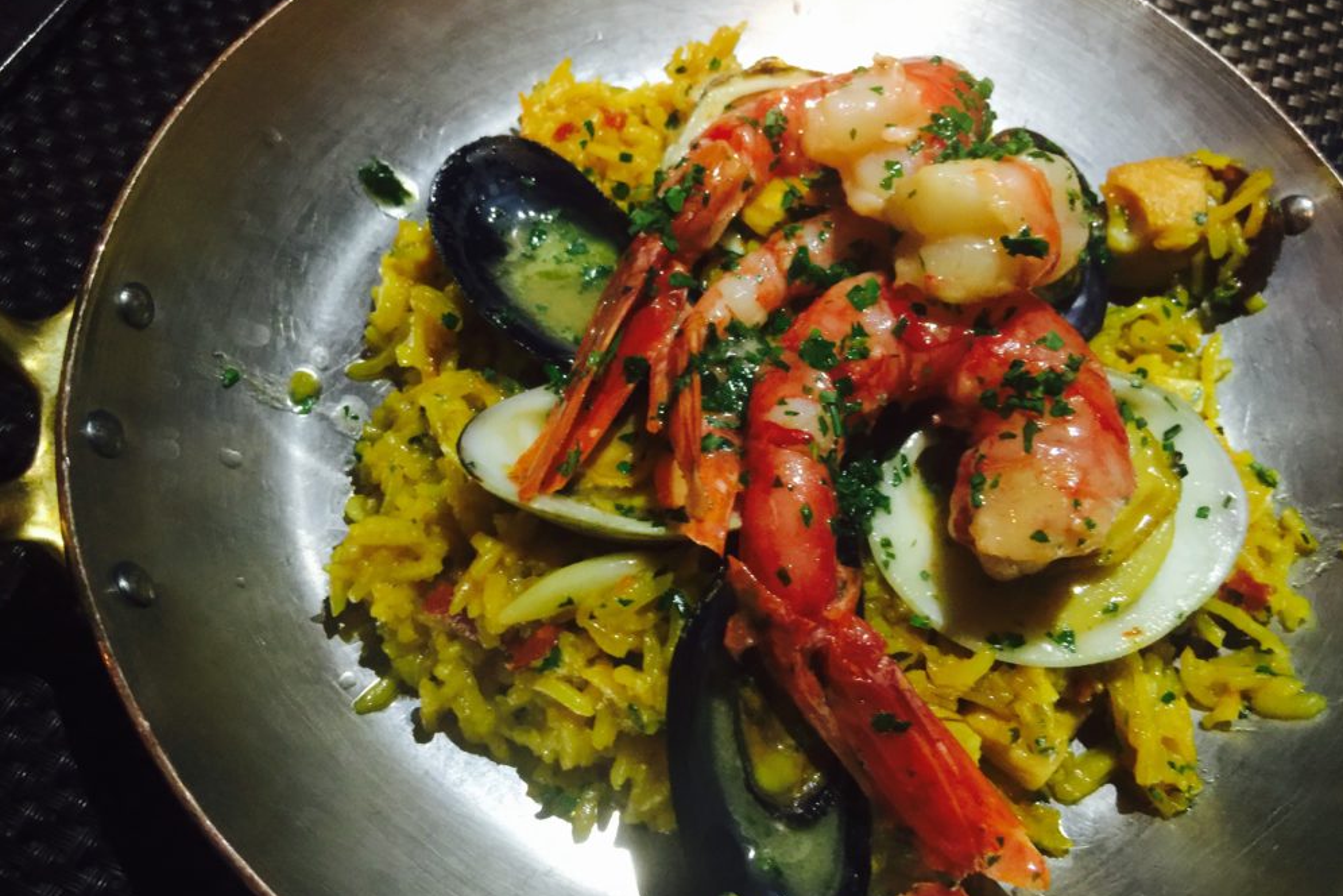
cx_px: 680
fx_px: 1156
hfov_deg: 60.3
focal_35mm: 31
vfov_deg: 42.3
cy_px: 416
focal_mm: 4.15
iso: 64
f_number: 2.2
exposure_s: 1/4
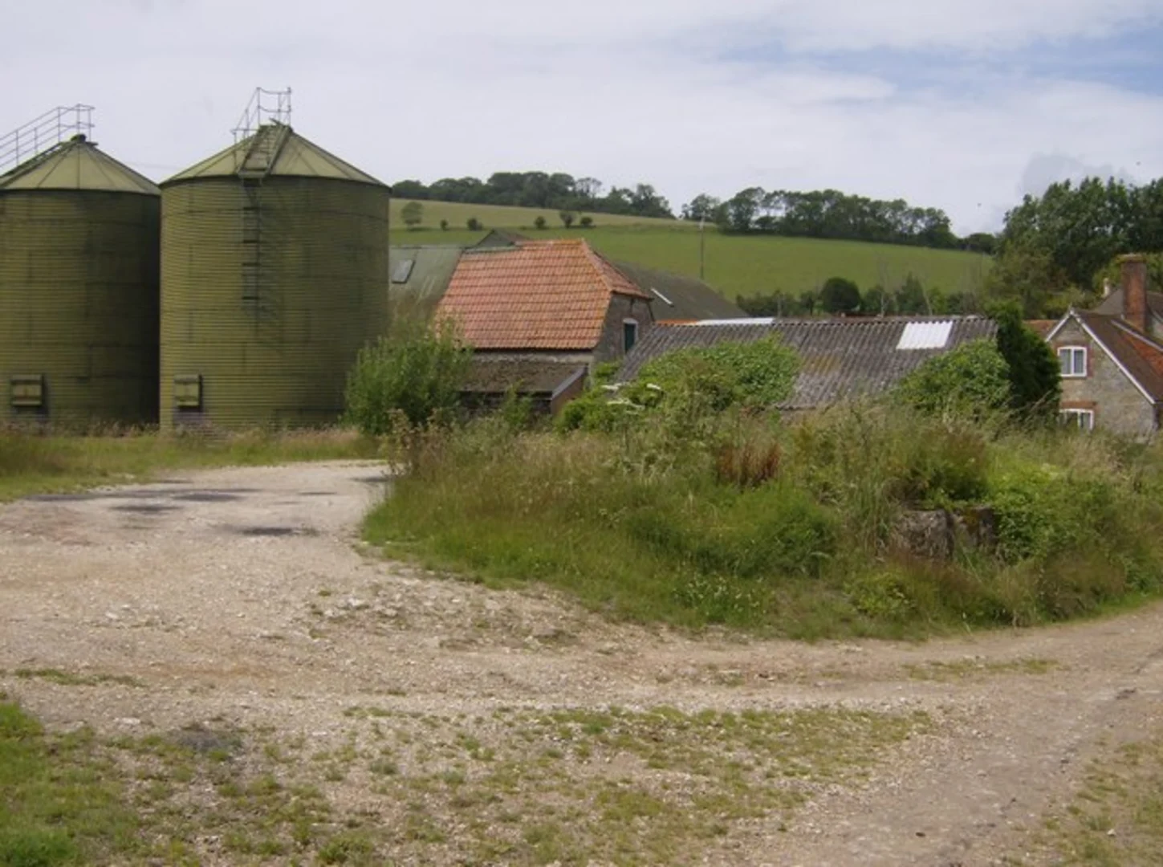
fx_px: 1542
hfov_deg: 41.3
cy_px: 434
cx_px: 582
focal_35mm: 46
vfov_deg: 31.4
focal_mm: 7.7
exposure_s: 1/893
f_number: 5.1
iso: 100
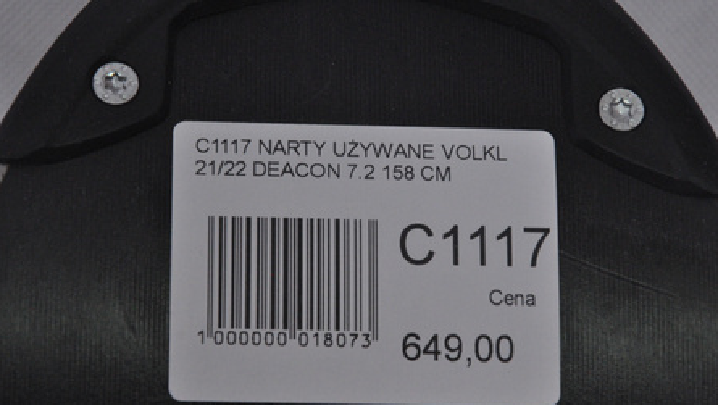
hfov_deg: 12.9
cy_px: 215
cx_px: 360
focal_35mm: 167
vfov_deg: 7.3
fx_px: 3173
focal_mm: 105
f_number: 9.5
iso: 3200
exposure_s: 1/125
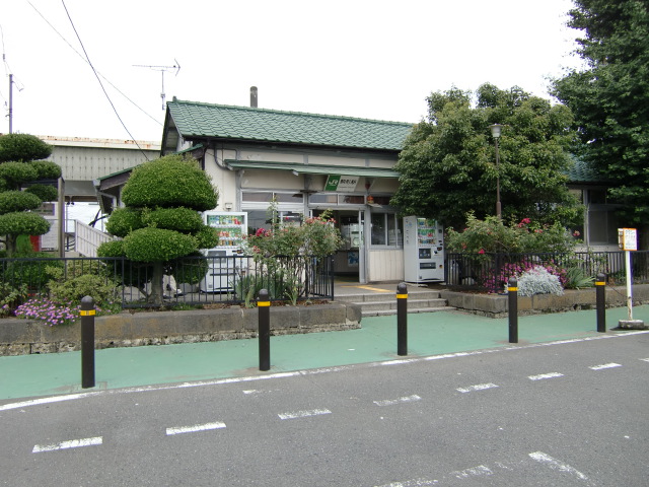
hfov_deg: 63.4
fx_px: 525
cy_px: 244
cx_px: 324
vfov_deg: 49.7
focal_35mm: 28
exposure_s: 1/640
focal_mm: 4.9
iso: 64
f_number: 2.6
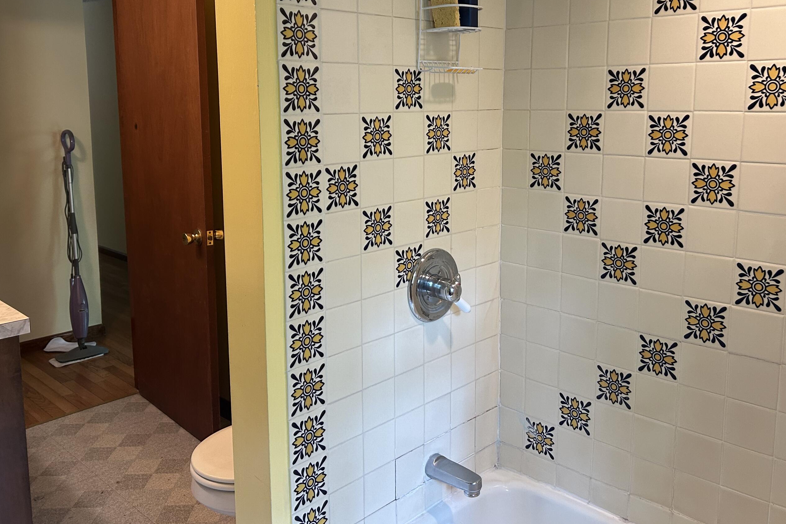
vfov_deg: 40.8
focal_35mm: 32
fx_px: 699
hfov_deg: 58.7
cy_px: 196
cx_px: 406
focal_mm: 5.7
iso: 160
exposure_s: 1/60
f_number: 1.5
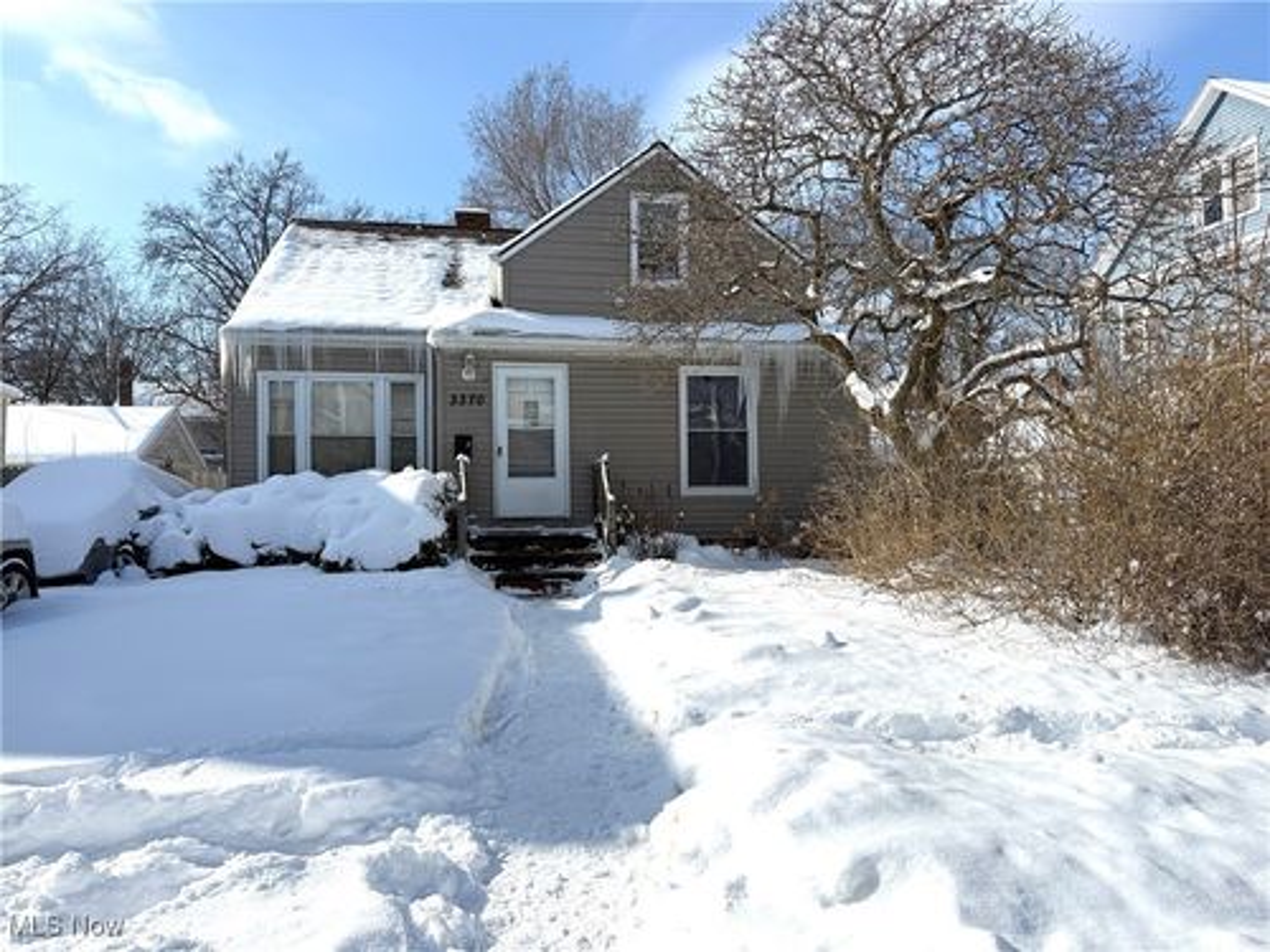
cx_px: 635
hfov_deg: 71.6
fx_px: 881
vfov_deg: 56.8
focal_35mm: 24
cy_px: 476
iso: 125
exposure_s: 1/7353
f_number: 1.78
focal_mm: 6.76
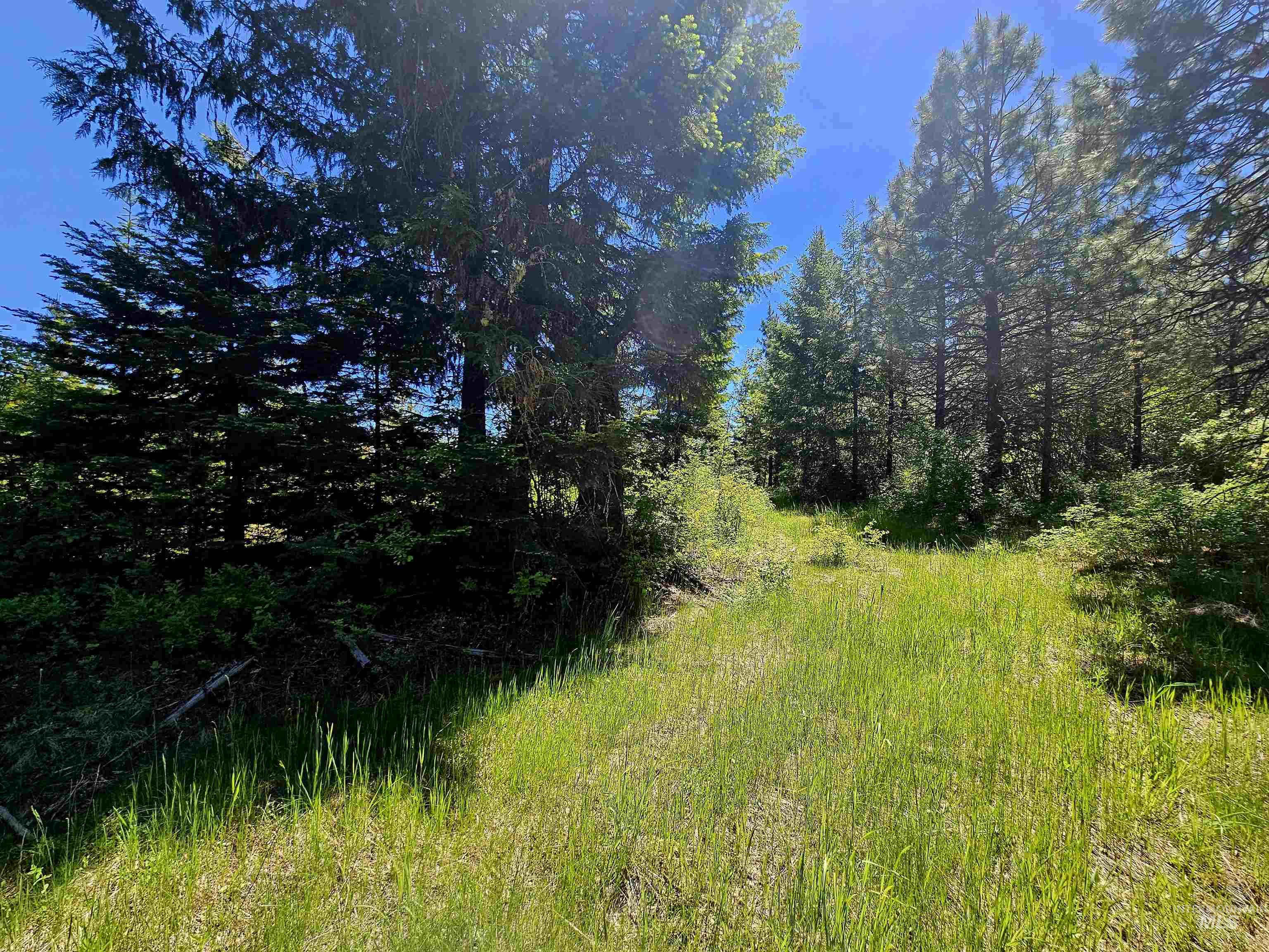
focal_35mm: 13
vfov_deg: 89.9
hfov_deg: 106.2
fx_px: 477
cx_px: 634
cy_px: 476
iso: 50
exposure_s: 1/769
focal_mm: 2.2
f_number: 2.2
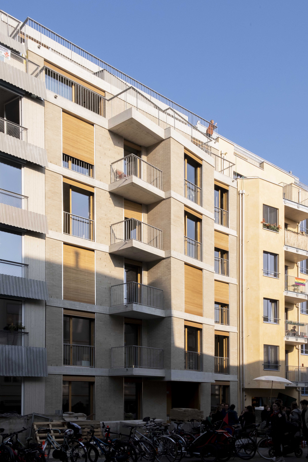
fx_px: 398
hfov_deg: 42.3
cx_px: 154
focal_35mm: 31
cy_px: 231
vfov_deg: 60.3
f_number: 16
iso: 400
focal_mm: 20.5
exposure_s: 1/250
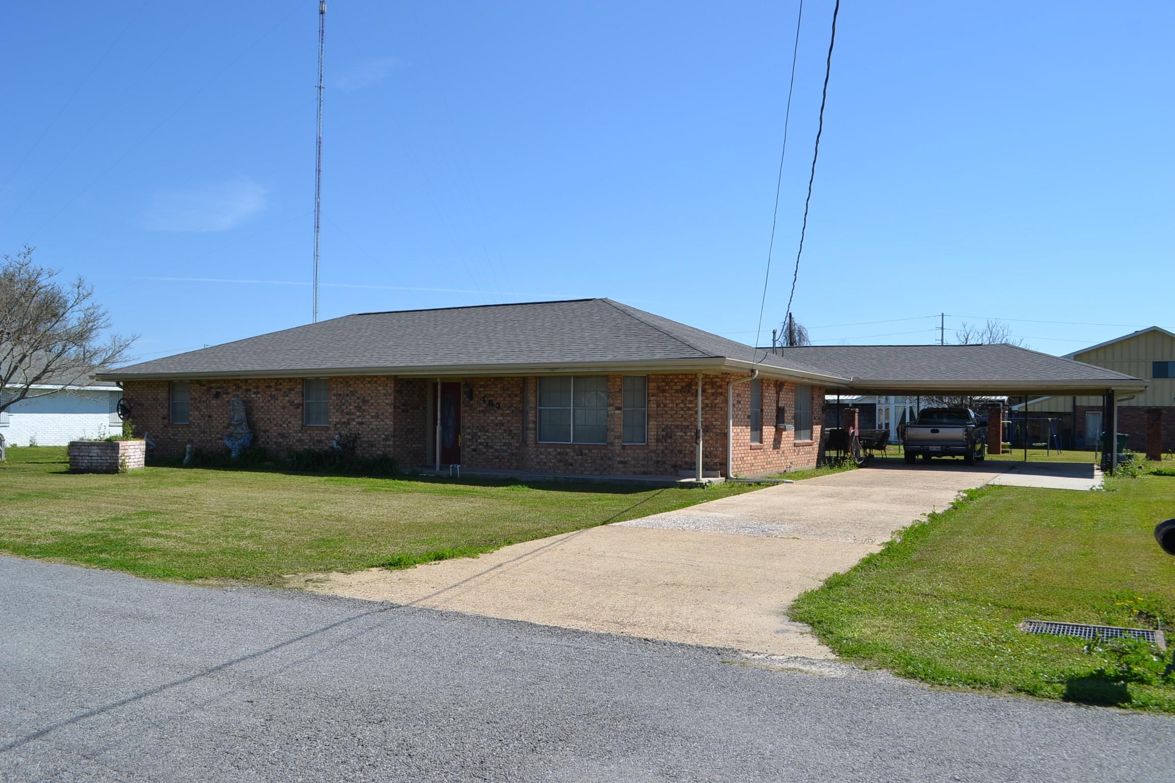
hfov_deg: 67.4
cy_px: 392
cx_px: 588
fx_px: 881
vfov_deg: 47.9
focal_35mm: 27
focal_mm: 18
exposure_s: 1/250
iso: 100
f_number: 8
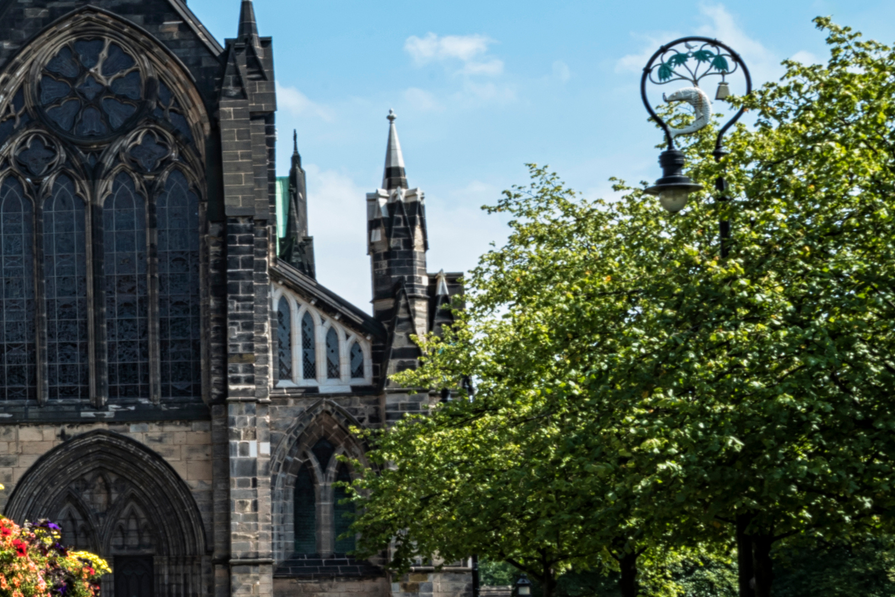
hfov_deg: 24.1
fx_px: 1815
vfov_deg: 18.7
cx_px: -282
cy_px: 354
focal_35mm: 73
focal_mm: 24
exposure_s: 1/20
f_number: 22
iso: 100
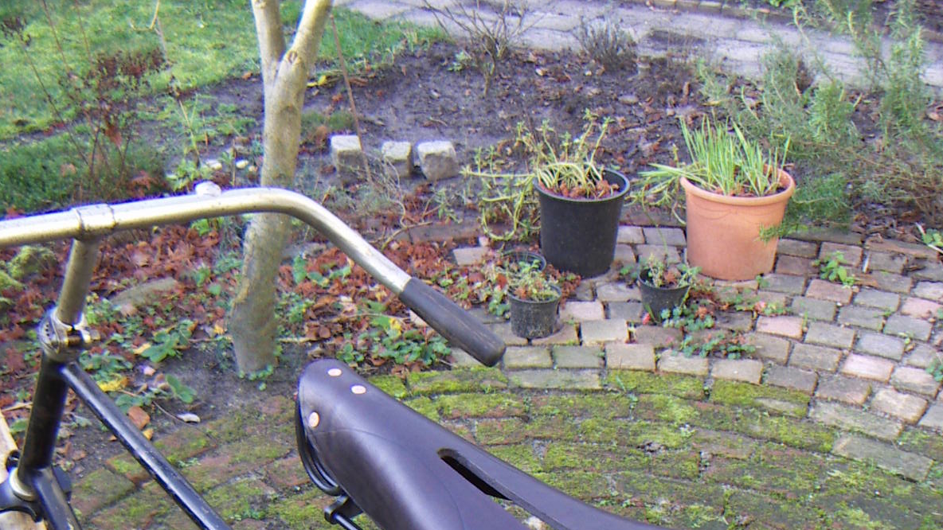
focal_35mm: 53
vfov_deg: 21.5
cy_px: 585
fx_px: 1325
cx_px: 471
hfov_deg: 39.2
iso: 50
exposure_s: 1/80
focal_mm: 4.7
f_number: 2.8
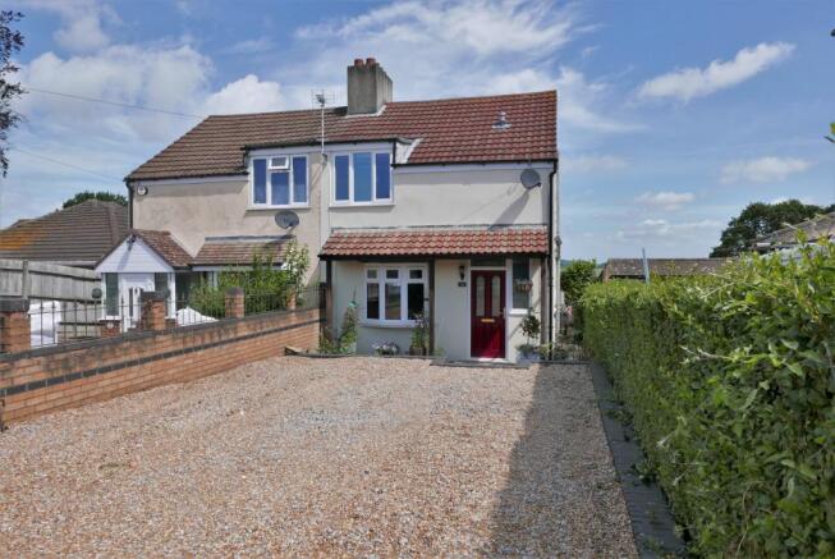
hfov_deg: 73.7
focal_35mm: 24
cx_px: 418
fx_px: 557
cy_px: 280
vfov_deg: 53.3
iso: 200
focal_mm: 10.9
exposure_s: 1/1000
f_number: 5.6
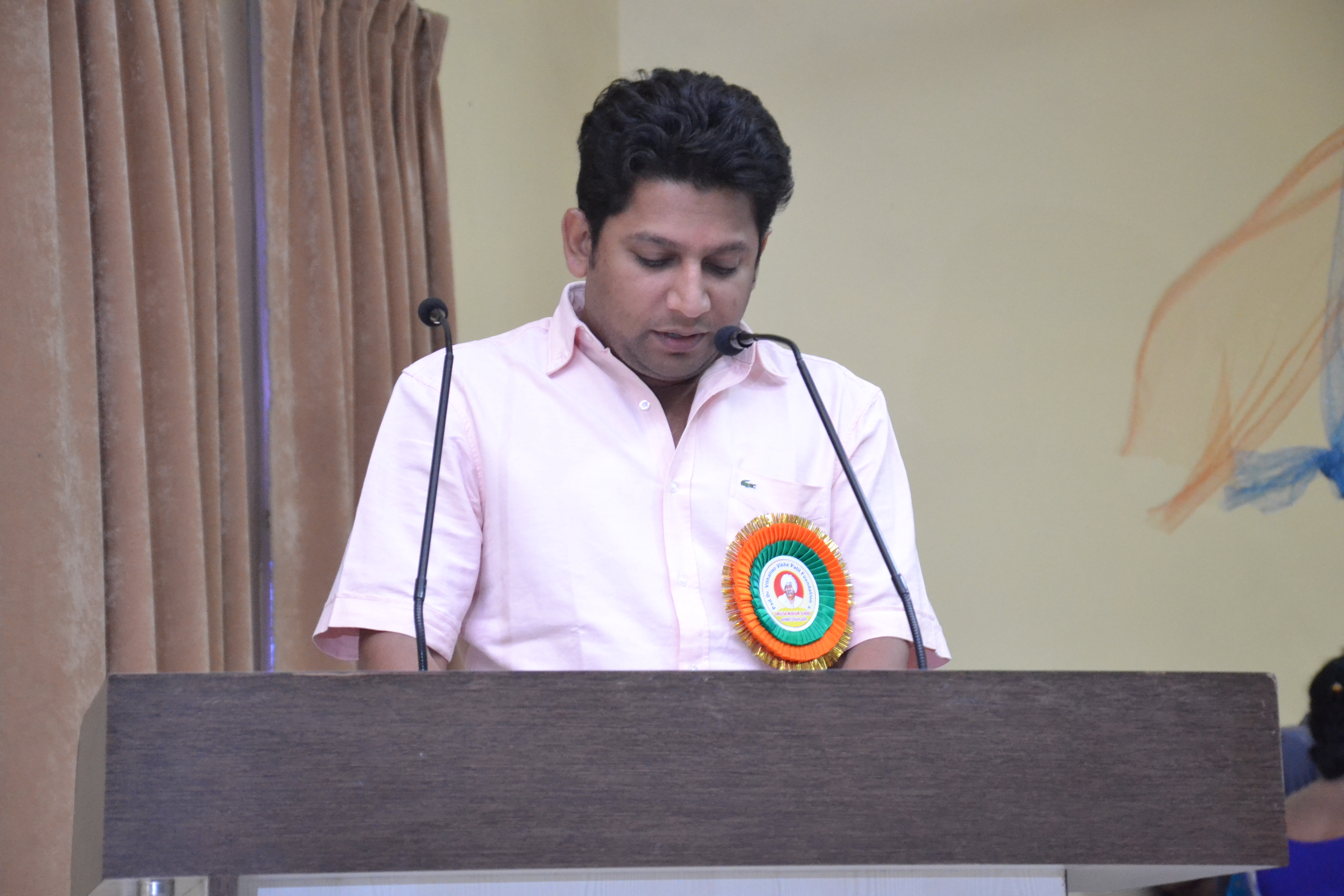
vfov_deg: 13.0
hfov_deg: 19.5
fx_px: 3920
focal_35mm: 105
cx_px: 672
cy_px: 448
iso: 3200
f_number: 5.3
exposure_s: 1/20
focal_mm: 70
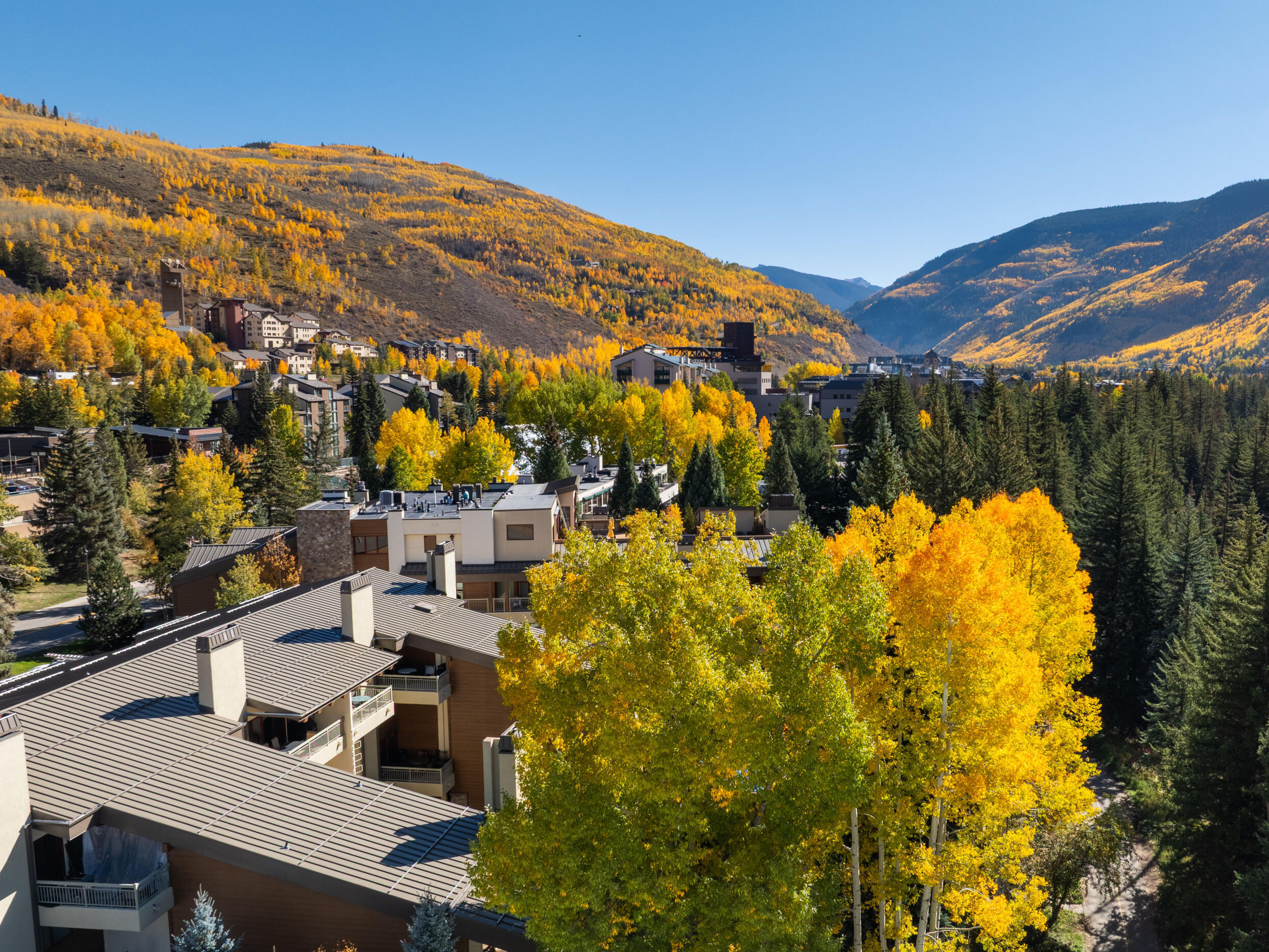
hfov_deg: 61.2
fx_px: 1063
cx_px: 759
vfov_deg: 48.2
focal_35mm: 29
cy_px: 513
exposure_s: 1/1000
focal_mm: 12.29
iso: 100
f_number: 5.6
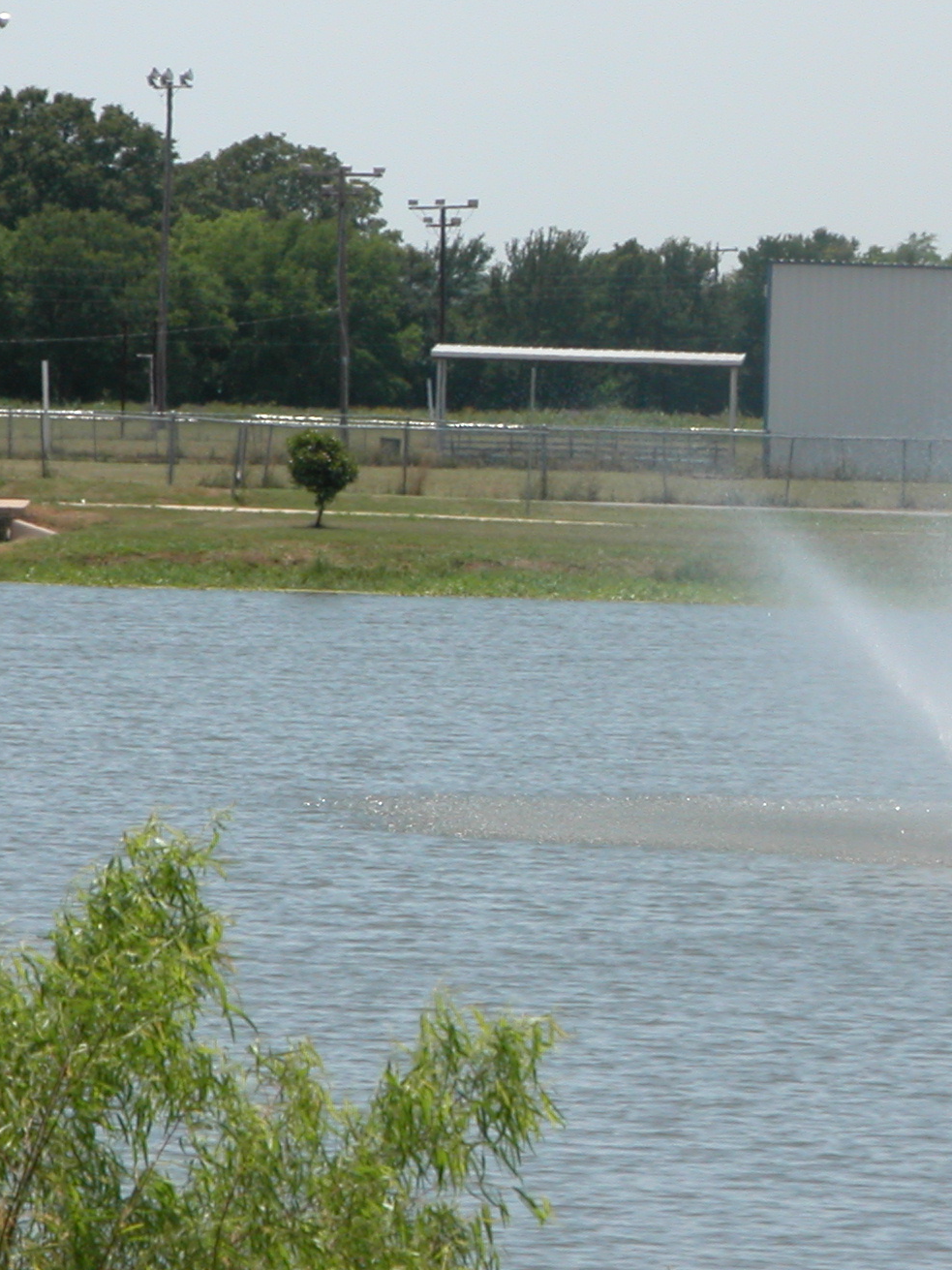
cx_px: 952
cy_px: 518
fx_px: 13680
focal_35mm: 373
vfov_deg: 5.3
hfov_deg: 4.0
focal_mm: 48.5
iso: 100
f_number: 6.4
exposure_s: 1/427
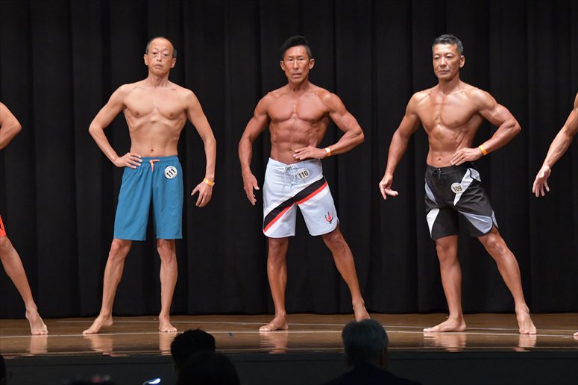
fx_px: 3001
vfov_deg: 7.3
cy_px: 192
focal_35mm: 187
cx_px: 289
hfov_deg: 11.0
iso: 6400
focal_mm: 125
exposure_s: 1/400
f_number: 5.6
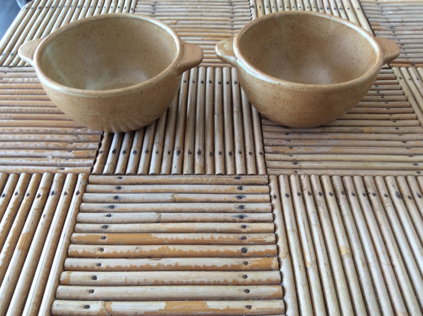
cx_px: 212
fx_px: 390
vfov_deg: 44.1
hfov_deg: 56.9
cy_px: 158
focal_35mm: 32
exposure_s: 1/25
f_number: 2.4
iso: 32
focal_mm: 3.3
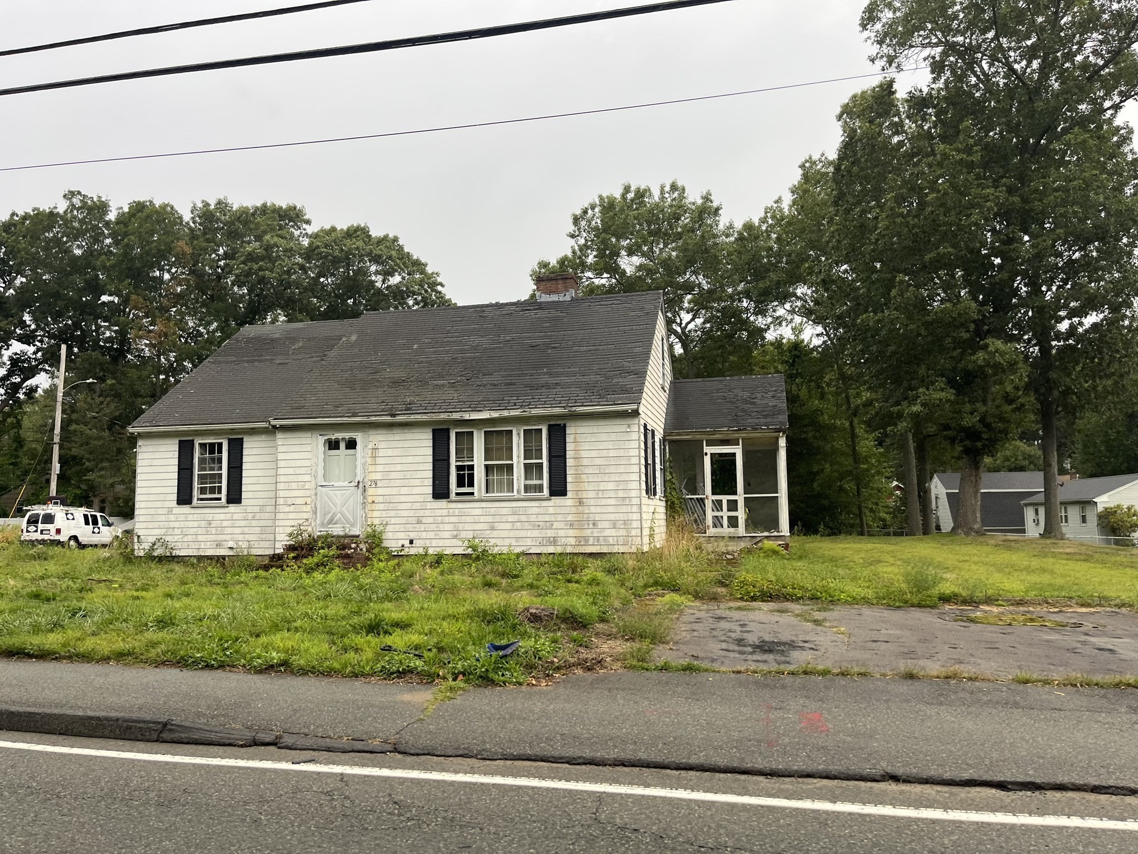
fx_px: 855
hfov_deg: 67.3
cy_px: 427
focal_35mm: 26
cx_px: 569
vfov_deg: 53.1
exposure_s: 1/457
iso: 50
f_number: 1.6
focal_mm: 5.1
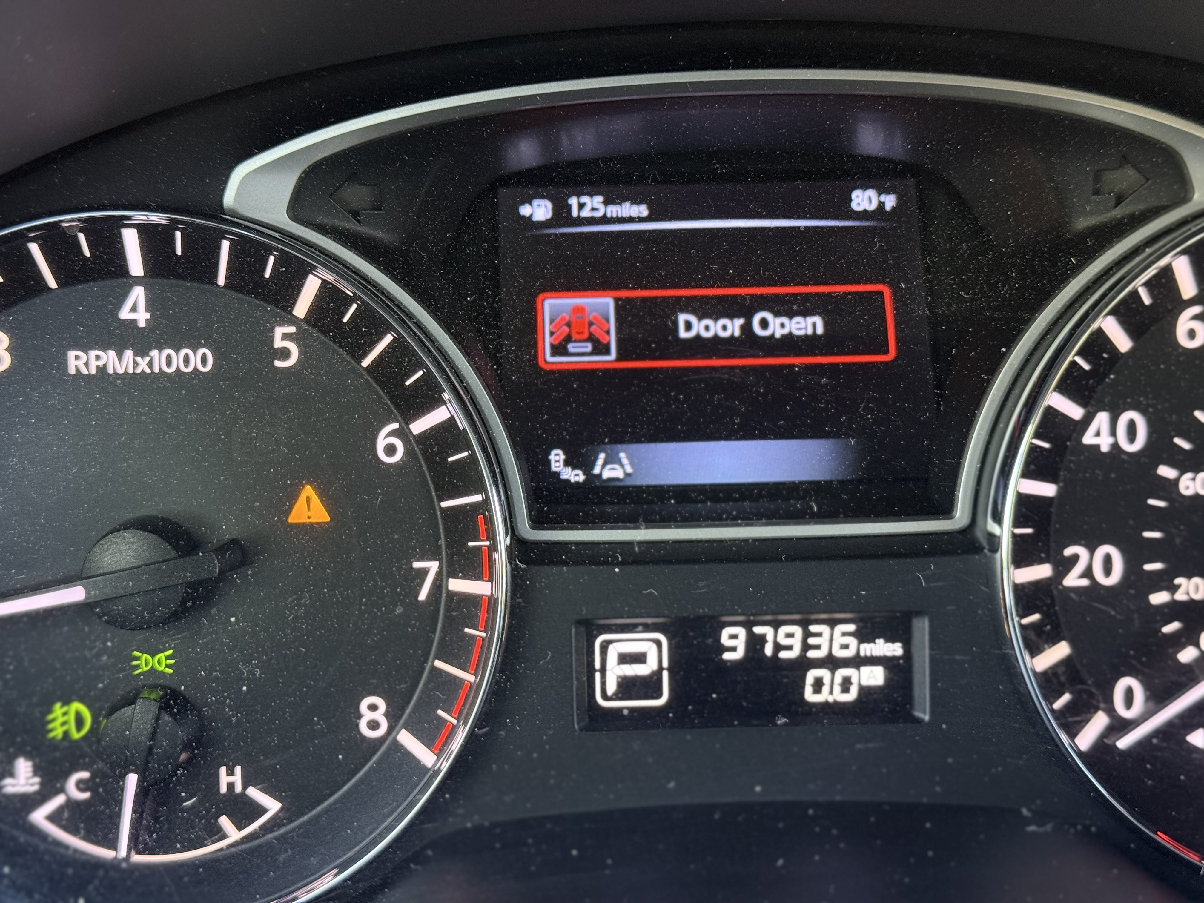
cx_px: 602
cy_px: 452
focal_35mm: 48
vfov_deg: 30.3
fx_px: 1670
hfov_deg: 39.7
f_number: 1.78
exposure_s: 1/40
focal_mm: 6.76
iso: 320
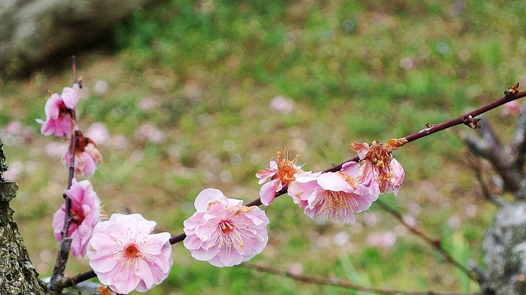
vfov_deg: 9.5
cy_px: 258
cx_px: 175
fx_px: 1771
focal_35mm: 127
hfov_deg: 16.9
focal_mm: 30
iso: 125
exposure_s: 1/250
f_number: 5.6
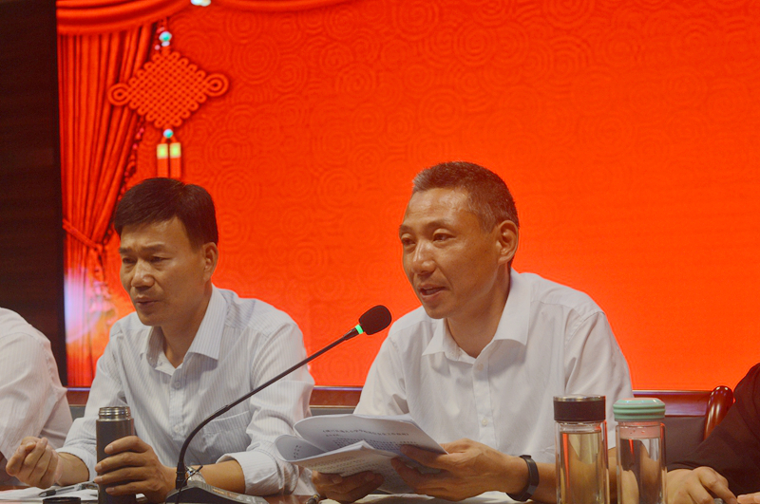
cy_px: 252
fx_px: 1739
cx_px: 380
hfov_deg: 24.7
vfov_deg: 16.5
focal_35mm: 82
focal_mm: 55
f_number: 5.6
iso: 400
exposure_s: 1/100
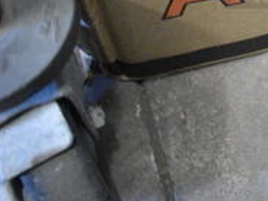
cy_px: -68
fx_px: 666
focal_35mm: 86
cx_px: 387
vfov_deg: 16.2
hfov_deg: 20.0
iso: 6400
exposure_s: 1/60
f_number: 4
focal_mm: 18
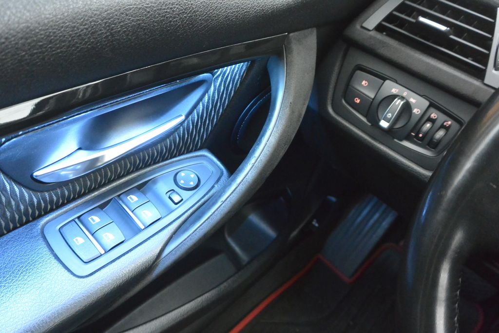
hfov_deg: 67.4
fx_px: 374
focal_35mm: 27
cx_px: 250
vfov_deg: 47.9
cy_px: 166
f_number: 3.5
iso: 2000
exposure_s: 1/30
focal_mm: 10
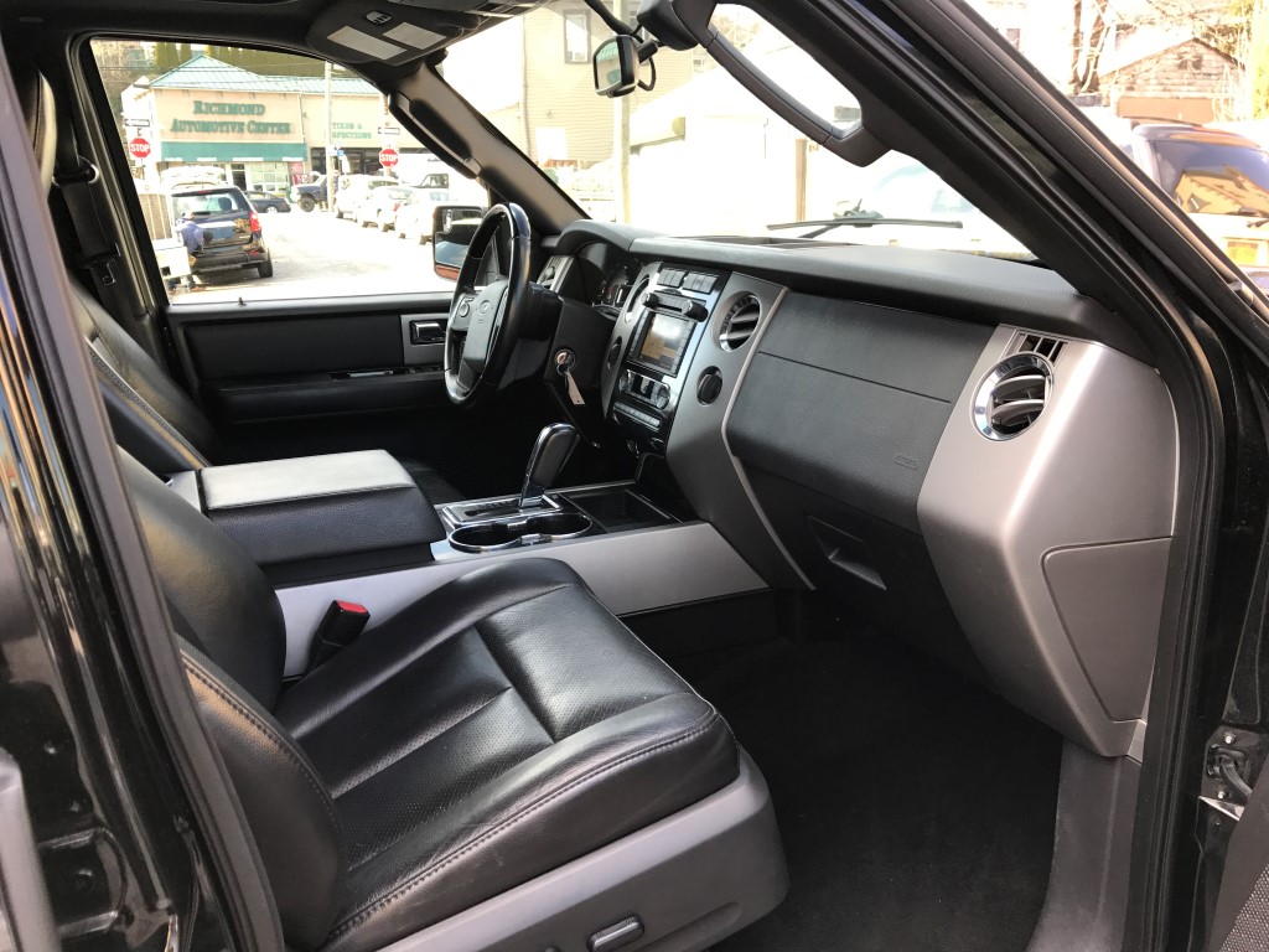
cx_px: 634
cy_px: 476
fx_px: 1026
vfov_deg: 49.7
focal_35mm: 28
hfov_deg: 63.4
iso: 25
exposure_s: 1/120
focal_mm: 3.99
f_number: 1.8
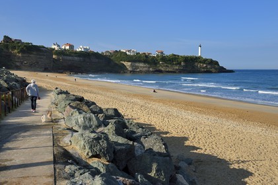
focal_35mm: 40
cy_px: 92
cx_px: 139
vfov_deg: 33.3
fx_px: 309
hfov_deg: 48.5
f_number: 11
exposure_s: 1/250
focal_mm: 40
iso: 200
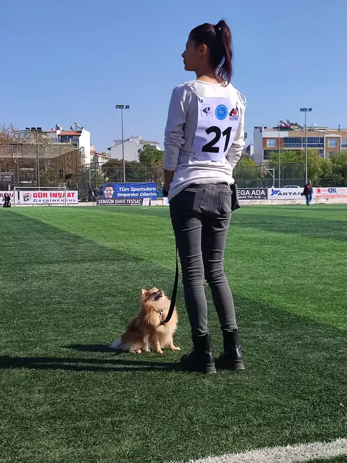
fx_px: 334
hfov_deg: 54.9
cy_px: 232
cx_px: 174
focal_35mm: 25
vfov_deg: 69.4
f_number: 1.9
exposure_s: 1/651
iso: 50
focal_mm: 6.04
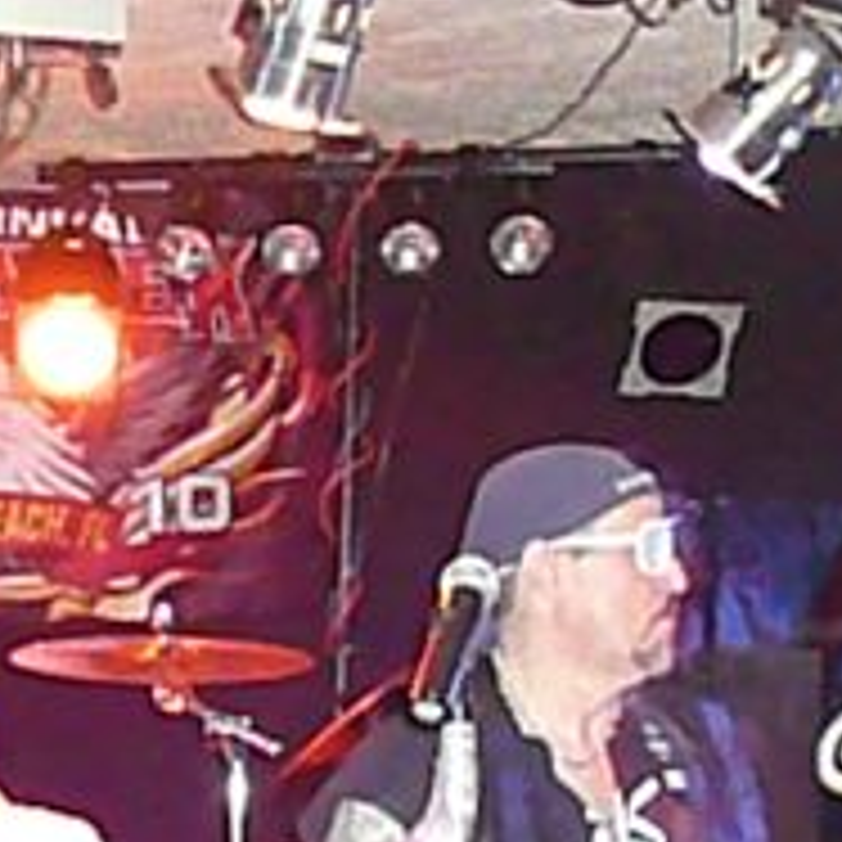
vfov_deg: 16.3
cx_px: 234
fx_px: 2917
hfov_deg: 16.4
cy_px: 644
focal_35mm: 106
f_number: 2.8
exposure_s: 1/30
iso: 1600
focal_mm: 5.2
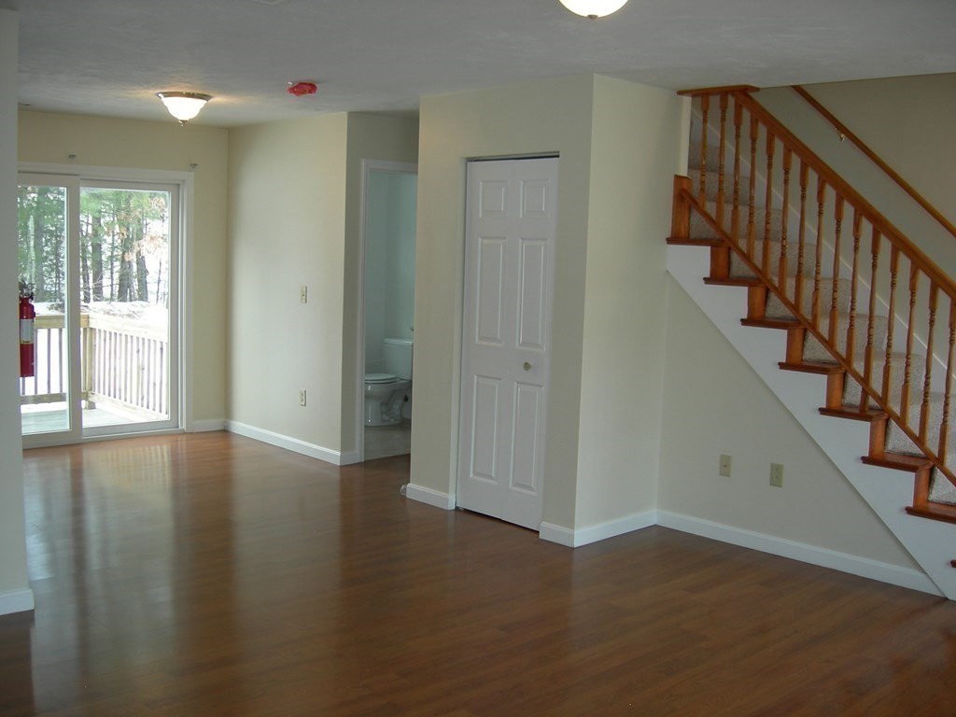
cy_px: 358
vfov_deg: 39.7
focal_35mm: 36
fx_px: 994
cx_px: 478
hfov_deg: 51.4
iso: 64
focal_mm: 7.5
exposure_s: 1/39.7
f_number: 2.7
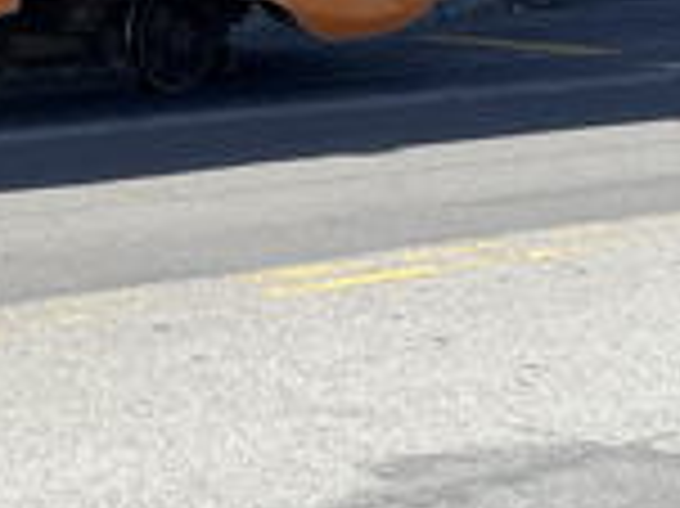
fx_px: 2709
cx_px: -820
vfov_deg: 10.7
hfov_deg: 12.1
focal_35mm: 138
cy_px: 49
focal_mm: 5.1
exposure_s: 1/2410
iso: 50
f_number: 1.6
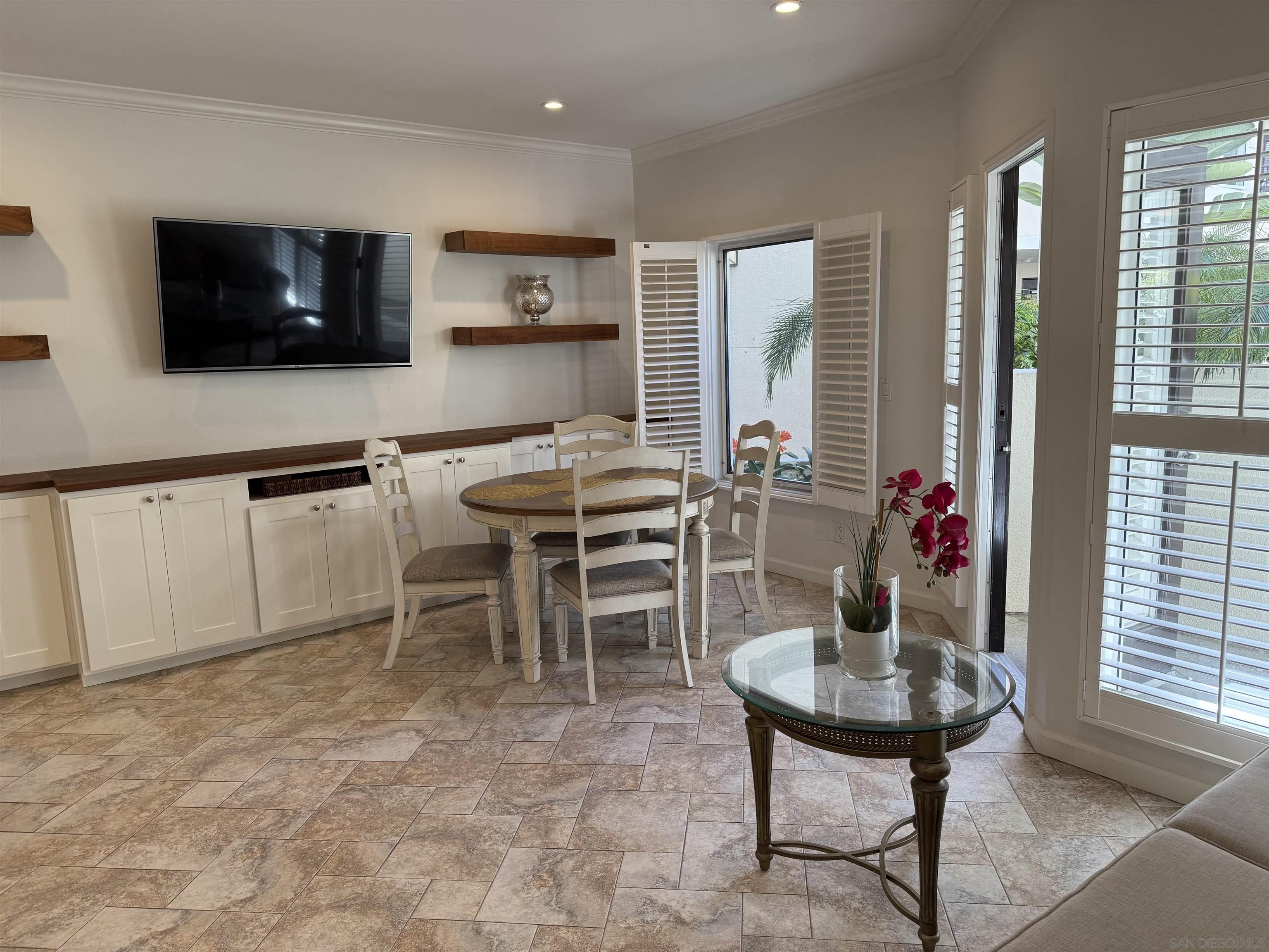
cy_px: 476
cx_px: 634
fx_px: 880
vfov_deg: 56.8
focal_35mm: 24
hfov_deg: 71.6
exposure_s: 1/143
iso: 80
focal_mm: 6.76
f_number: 1.78
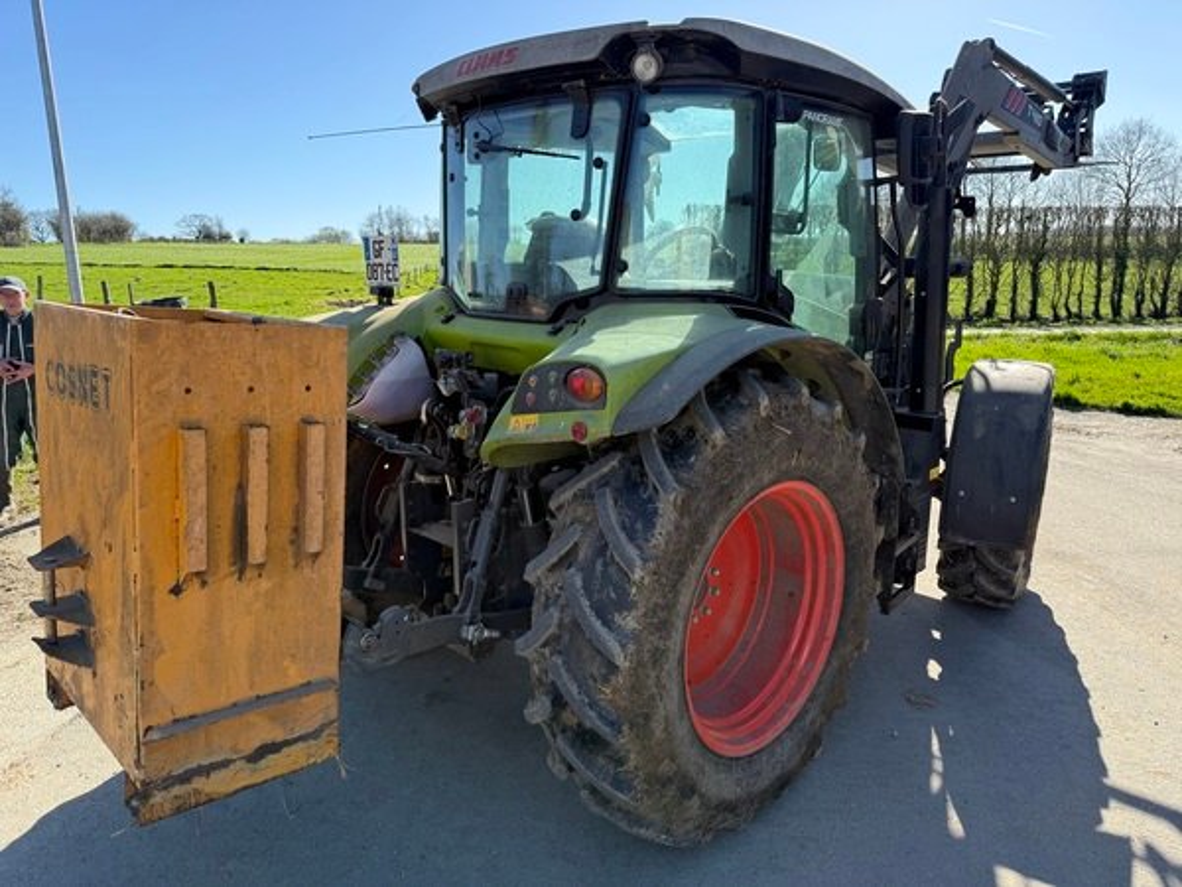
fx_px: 820
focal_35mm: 24
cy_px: 444
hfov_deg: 71.6
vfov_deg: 56.8
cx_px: 591
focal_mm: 6.76
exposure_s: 1/2703
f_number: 1.78
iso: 100
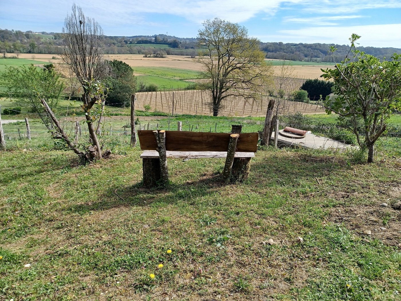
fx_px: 290
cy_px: 150
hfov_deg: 69.4
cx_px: 200
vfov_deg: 54.9
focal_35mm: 25
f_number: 1.8
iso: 32
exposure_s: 1/382
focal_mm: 4.6
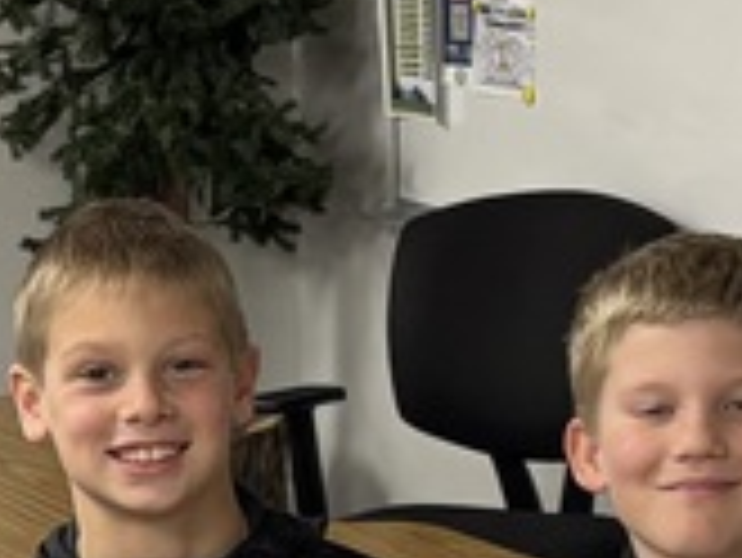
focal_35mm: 161
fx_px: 3454
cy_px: 864
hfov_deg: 12.1
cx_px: -13
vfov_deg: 9.0
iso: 125
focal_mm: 5.96
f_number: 1.6
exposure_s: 1/60
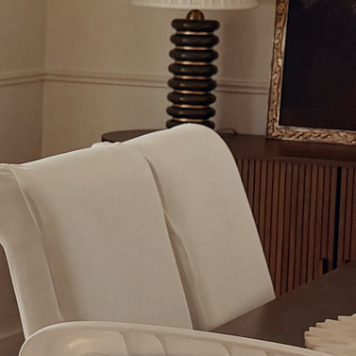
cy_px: 189
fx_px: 2013
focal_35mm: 173
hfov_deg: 9.9
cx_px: -136
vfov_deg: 10.1
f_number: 1.78
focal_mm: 6.76
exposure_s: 1/376
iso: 100
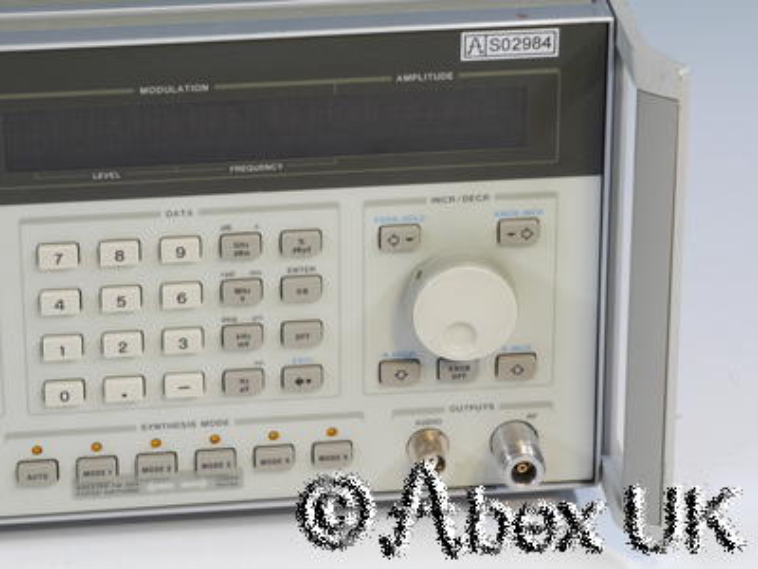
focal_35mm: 168
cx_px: 379
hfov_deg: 11.8
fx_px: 3679
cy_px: 284
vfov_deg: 8.8
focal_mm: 84
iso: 400
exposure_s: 1/1.3
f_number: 16
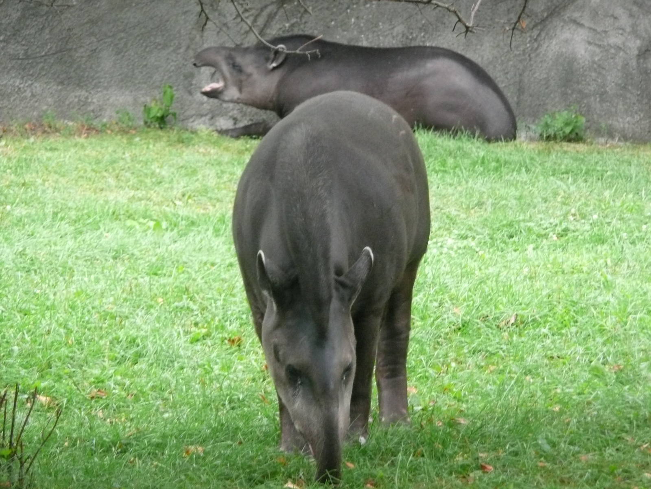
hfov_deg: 7.1
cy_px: 244
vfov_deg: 5.3
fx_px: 5266
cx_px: 326
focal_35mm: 280
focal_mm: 46
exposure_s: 1/50
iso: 400
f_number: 4.9
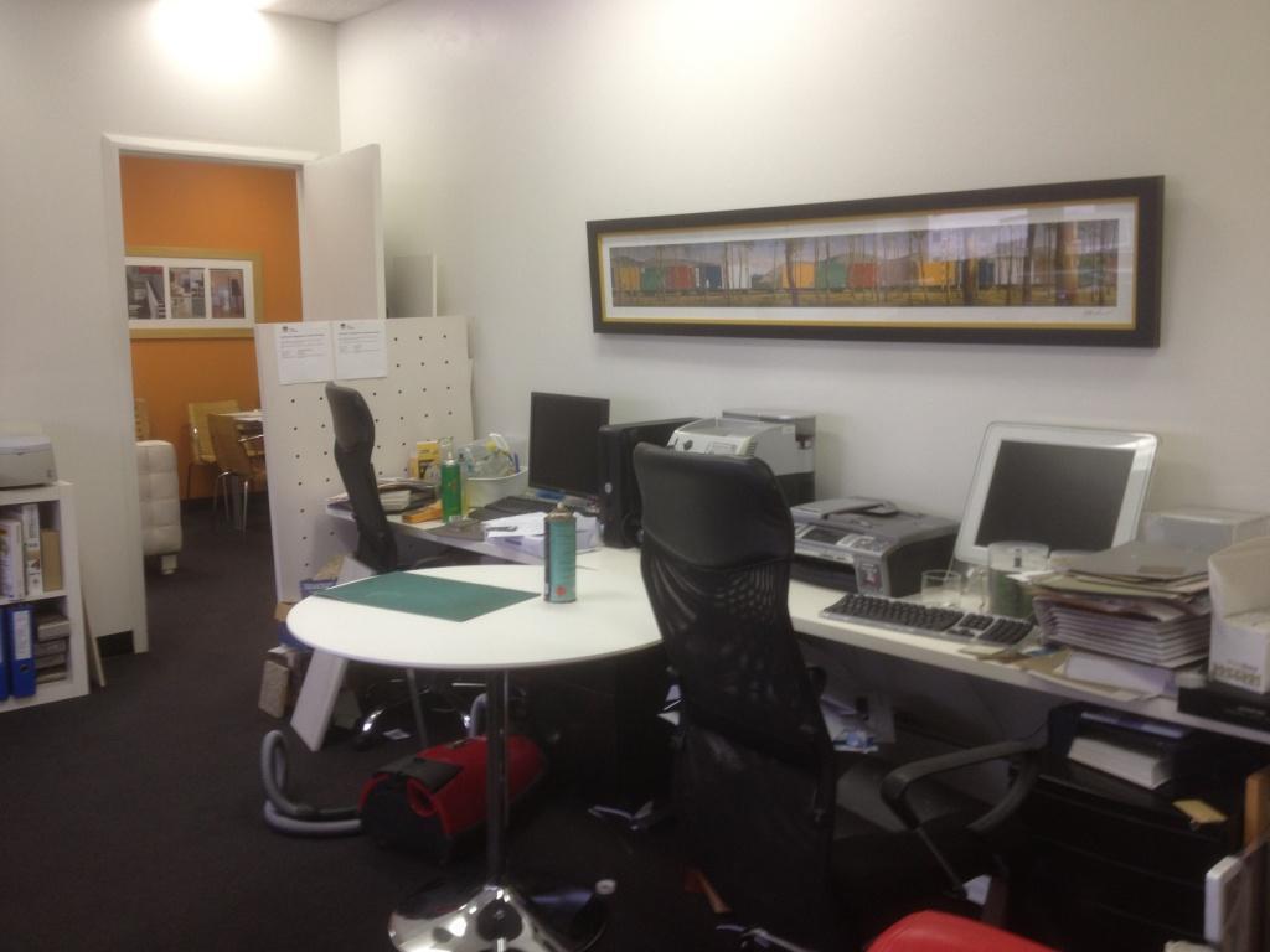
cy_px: 476
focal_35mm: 35
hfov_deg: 52.6
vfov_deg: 40.7
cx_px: 635
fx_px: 1284
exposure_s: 1/20
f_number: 2.4
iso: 80
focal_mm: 4.28
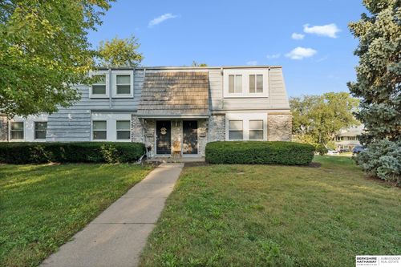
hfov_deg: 93.3
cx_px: 200
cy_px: 134
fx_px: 189
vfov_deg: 70.4
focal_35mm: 17
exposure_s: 1/200
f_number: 8
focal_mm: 17
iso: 200
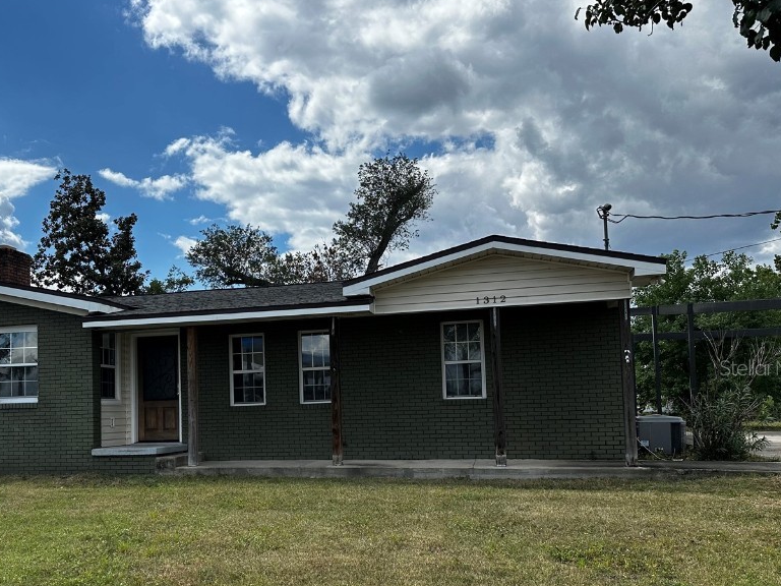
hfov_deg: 56.2
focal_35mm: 32
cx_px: 295
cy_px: 367
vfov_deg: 43.8
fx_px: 722
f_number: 1.78
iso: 80
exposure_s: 1/6211
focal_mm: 6.86
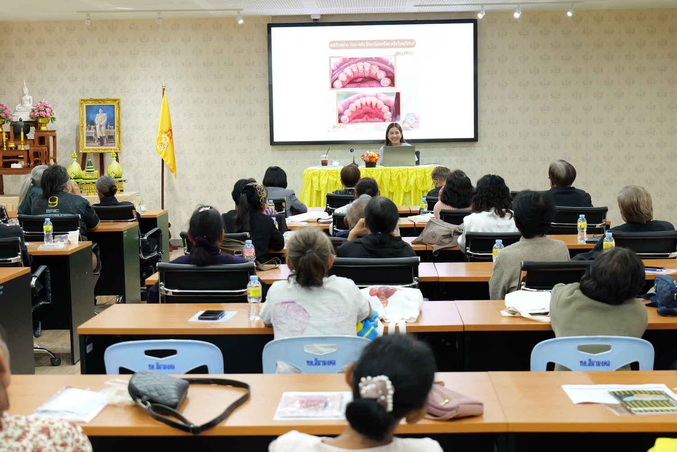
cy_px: 226
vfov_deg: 22.6
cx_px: 338
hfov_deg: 33.4
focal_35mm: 60
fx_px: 1128
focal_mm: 60
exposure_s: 1/125
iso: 6400
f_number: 5.6
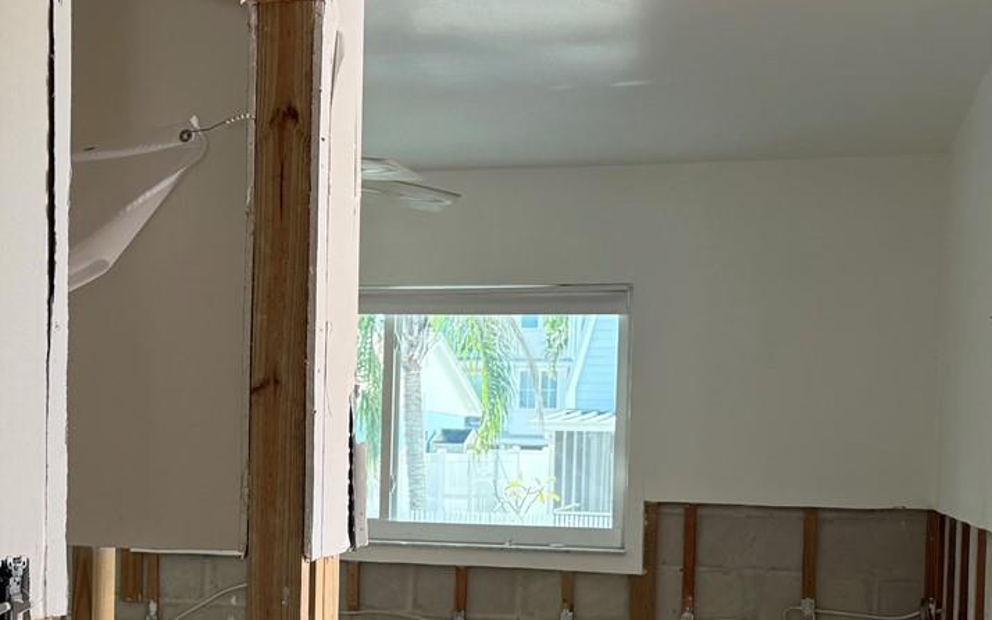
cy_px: 531
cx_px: 378
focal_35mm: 57
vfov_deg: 22.3
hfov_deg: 35.5
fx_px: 1541
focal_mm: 6.76
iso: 80
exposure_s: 1/209
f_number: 1.78
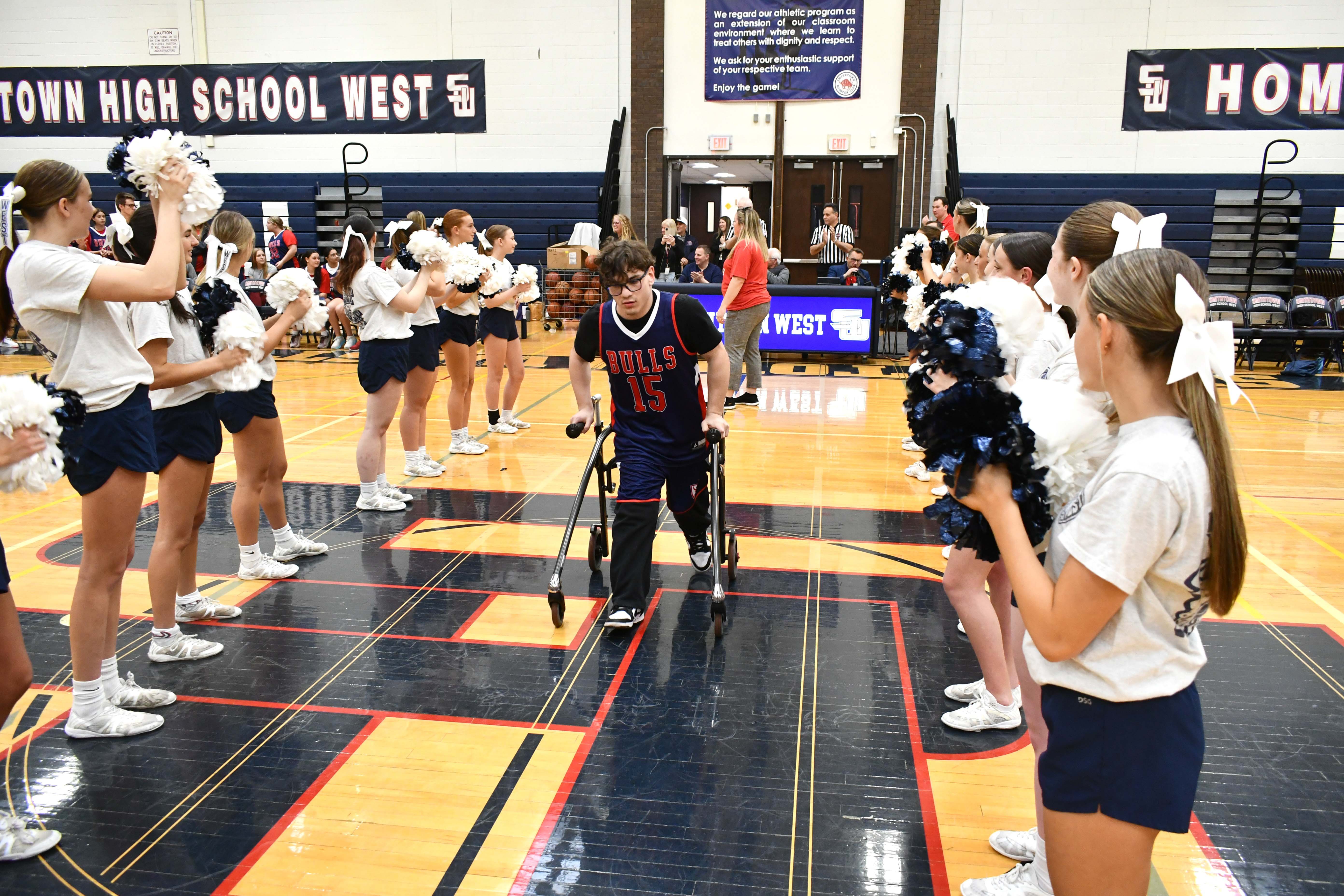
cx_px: 672
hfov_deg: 67.4
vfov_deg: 47.9
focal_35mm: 27
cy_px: 448
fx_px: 1008
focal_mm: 18
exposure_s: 1/125
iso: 2000
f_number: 5.6
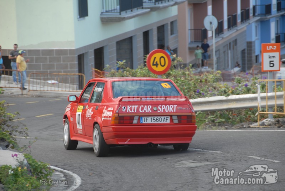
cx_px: 142
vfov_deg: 6.1
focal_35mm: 225
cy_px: 96
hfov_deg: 9.1
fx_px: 1784
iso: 200
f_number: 6.3
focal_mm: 150
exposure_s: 1/125
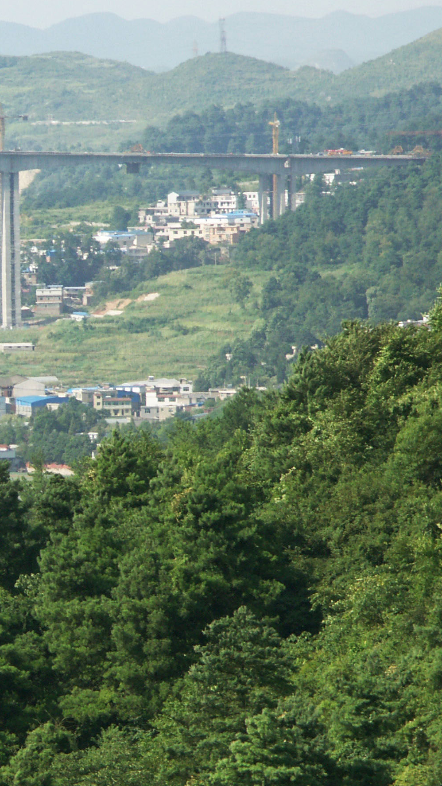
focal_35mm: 401
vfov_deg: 5.4
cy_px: 412
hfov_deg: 3.0
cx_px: -275
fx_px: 8354
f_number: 7.1
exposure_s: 1/200
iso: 64
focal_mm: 50.8
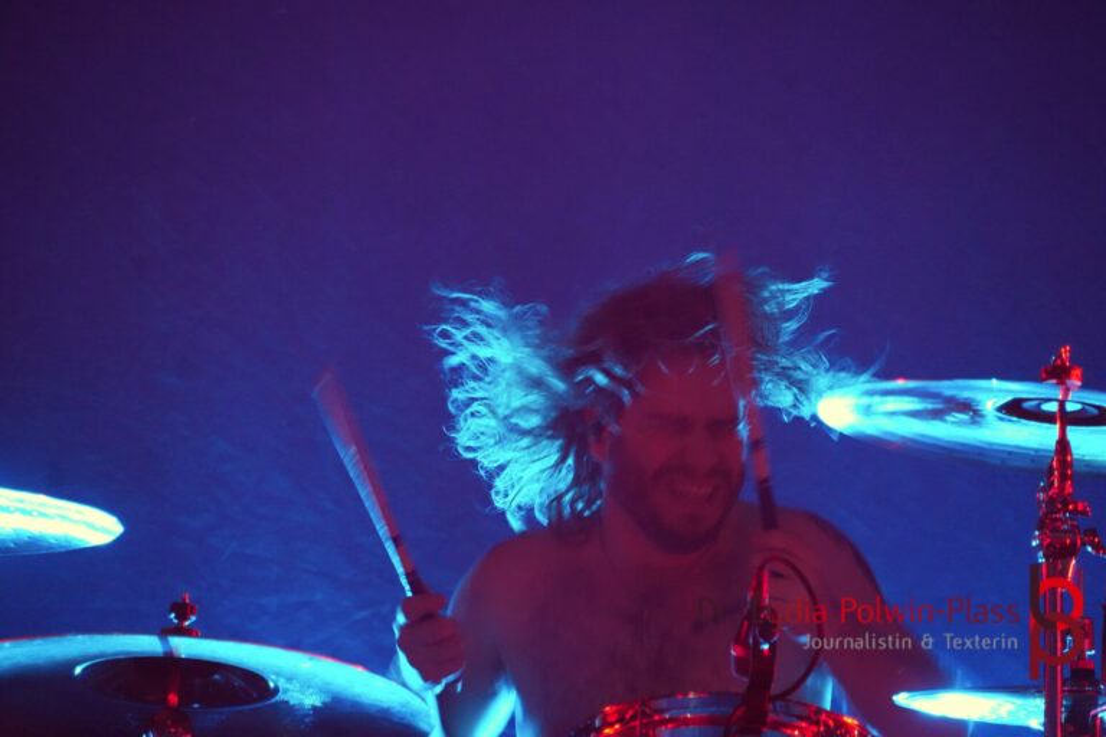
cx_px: 553
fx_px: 8433
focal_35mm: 274
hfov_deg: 7.5
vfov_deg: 5.0
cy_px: 368
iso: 6400
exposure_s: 1/80
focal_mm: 183
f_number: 6.3
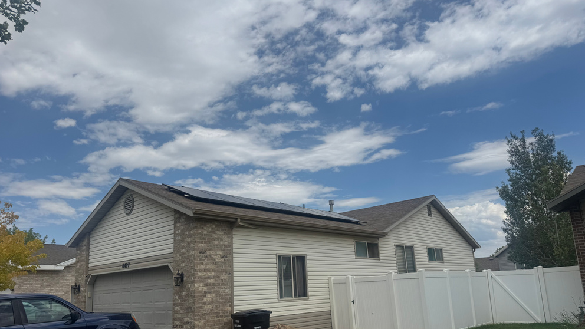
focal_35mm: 27
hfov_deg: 69.9
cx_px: 287
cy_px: 207
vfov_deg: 42.5
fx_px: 419
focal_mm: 6.76
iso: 80
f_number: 1.78
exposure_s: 1/9009
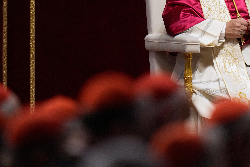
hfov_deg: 1.6
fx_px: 9020
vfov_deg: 1.1
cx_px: 192
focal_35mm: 1299
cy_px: 39
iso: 2500
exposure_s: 1/125
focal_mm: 800
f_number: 6.3
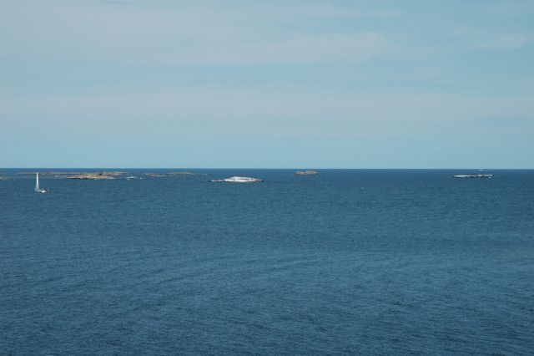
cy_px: 178
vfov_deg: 13.0
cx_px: 267
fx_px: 1557
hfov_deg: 19.5
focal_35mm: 105
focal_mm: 70
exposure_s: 1/800
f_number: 14
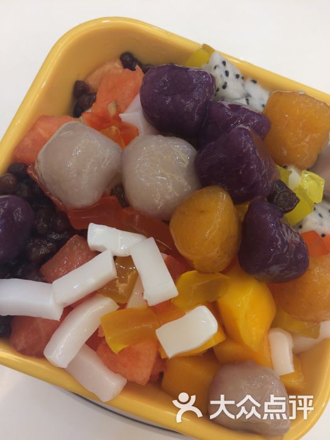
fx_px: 369
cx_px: 165
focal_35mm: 29
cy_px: 220
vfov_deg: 61.7
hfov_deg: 48.2
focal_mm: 4.15
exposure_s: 1/33
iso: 50
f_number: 2.2
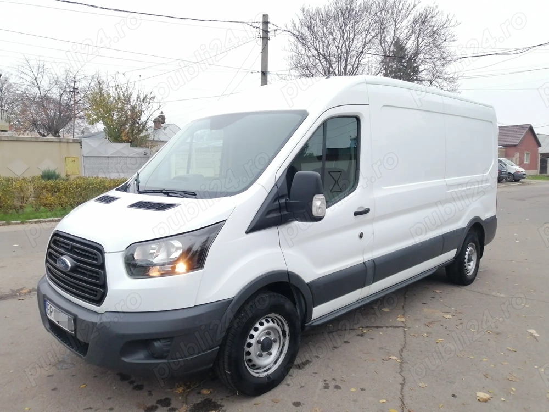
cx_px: 274
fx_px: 412
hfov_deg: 67.3
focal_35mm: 26
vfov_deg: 53.1
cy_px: 206
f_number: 1.8
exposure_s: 1/33.3
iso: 320
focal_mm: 3.95
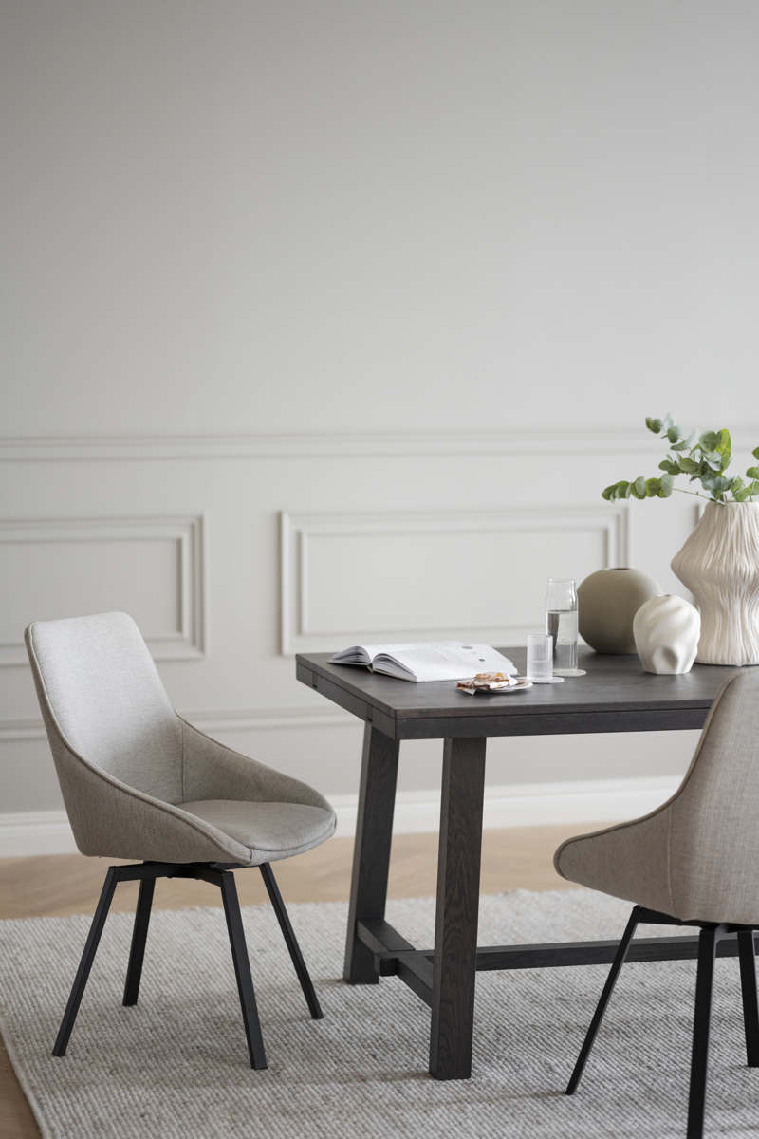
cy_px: 570
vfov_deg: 23.9
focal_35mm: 85
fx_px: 2688
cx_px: 380
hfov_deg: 16.1
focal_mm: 85
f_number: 1.8
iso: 800
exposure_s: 1/80
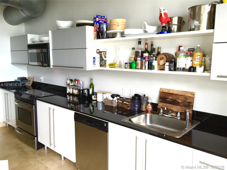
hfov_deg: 61.7
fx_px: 190
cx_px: 114
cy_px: 85
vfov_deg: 48.2
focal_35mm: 29
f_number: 2.2
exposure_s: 1/120
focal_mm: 4.15
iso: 50
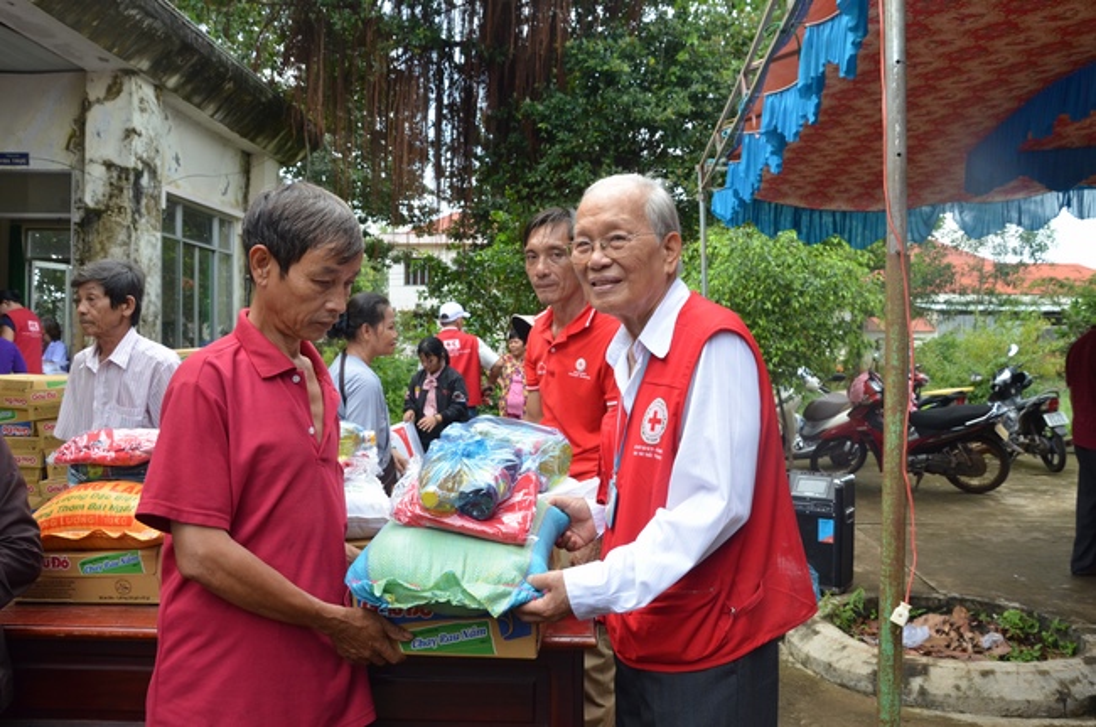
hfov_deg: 59.6
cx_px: 548
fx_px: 957
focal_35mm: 32
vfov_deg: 41.6
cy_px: 364
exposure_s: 1/320
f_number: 10
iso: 1000
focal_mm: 21
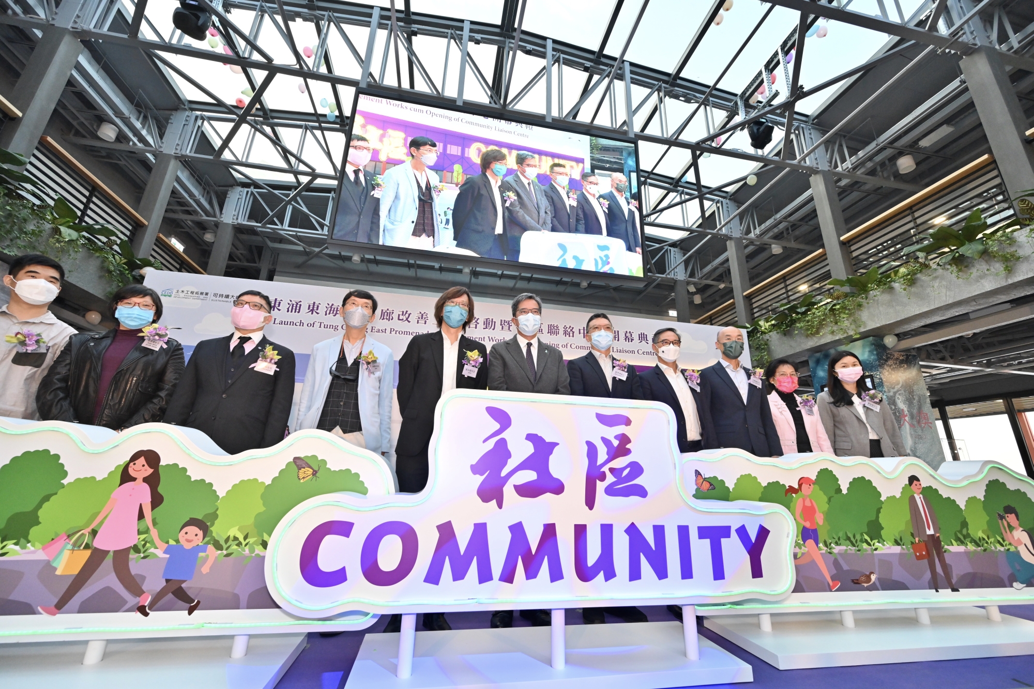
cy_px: 344
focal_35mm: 14
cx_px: 517
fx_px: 402
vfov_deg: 81.2
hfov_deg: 104.3
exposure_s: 1/200
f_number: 5.6
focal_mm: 14
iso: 1250
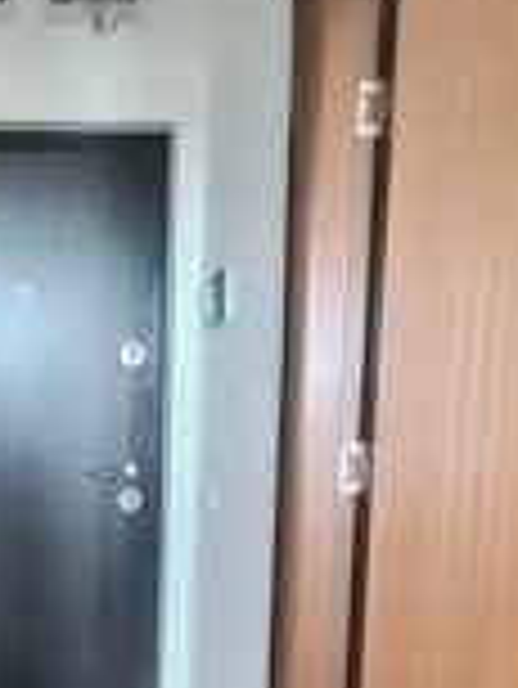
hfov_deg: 37.4
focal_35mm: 34
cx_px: 0
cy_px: 508
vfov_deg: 51.8
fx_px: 677
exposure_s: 1/30
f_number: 2.2
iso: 500
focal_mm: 2.2
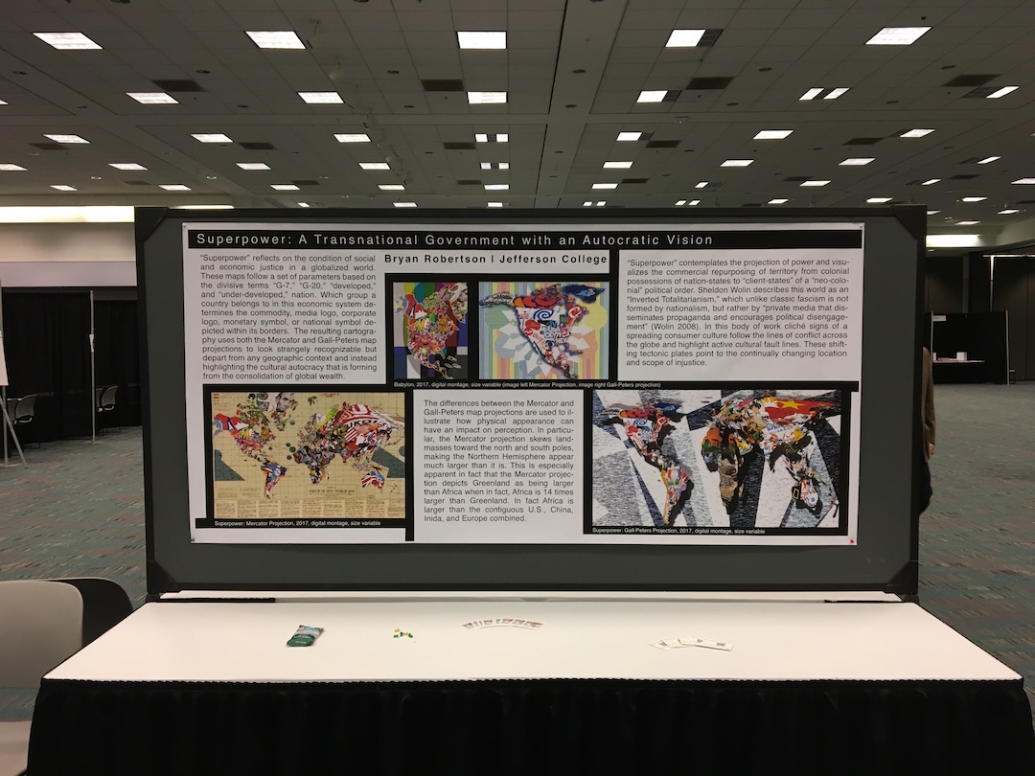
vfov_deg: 48.2
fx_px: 867
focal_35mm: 29
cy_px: 388
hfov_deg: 61.7
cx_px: 518
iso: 80
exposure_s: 1/30
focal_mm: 4.15
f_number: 2.2
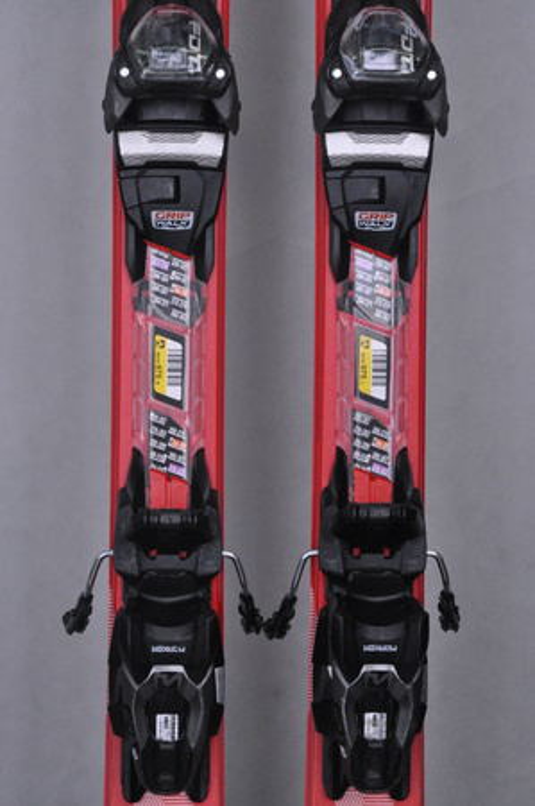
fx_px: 2681
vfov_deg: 17.1
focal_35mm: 120
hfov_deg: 11.4
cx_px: 268
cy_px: 403
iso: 3200
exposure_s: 1/125
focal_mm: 80
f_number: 9.5
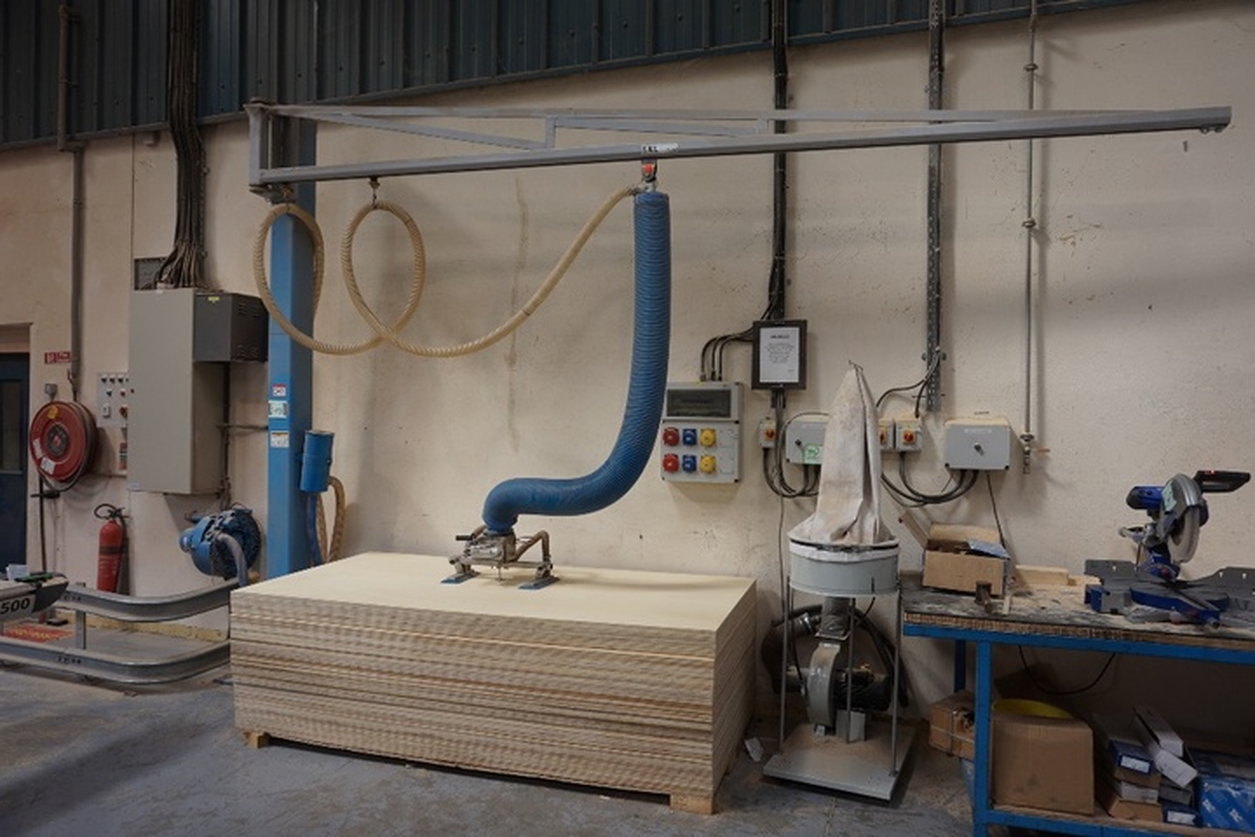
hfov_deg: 73.7
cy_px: 418
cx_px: 628
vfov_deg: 53.1
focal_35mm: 24
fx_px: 837
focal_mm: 16
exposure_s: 1/160
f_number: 4
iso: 125
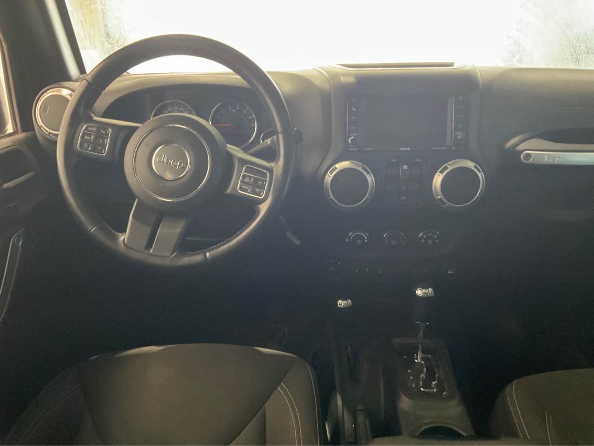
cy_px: 223
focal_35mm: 29
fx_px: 498
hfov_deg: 61.7
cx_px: 297
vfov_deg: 48.2
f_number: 1.8
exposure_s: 1/30
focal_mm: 3
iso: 400
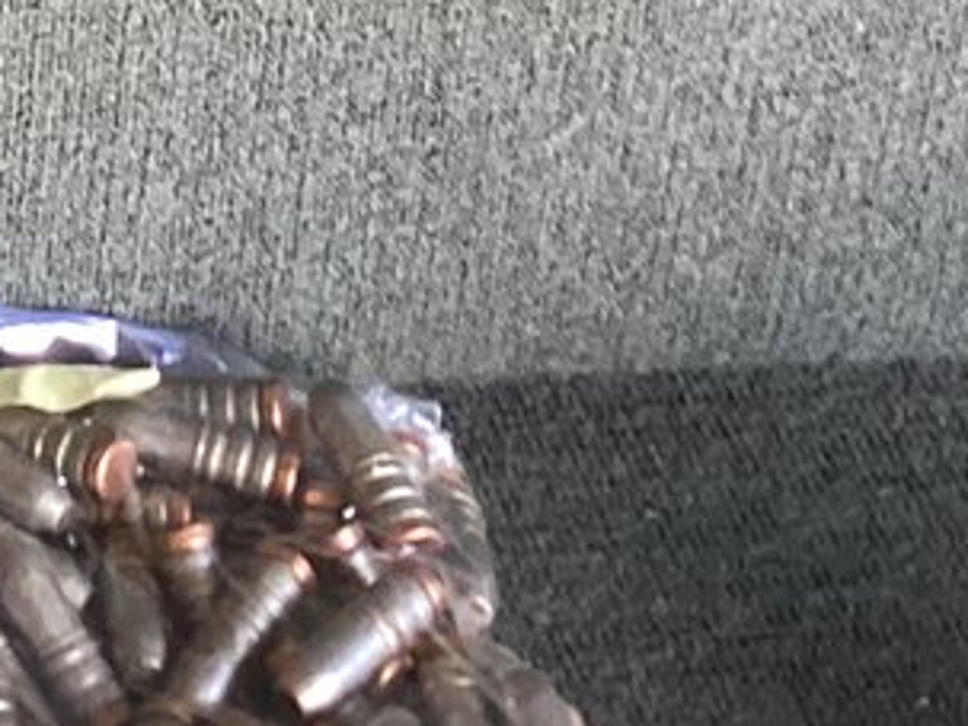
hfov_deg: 12.0
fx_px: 4333
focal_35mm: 155
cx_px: -589
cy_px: -660
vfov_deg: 9.1
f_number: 2.4
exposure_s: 1/50
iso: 200
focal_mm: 3.3
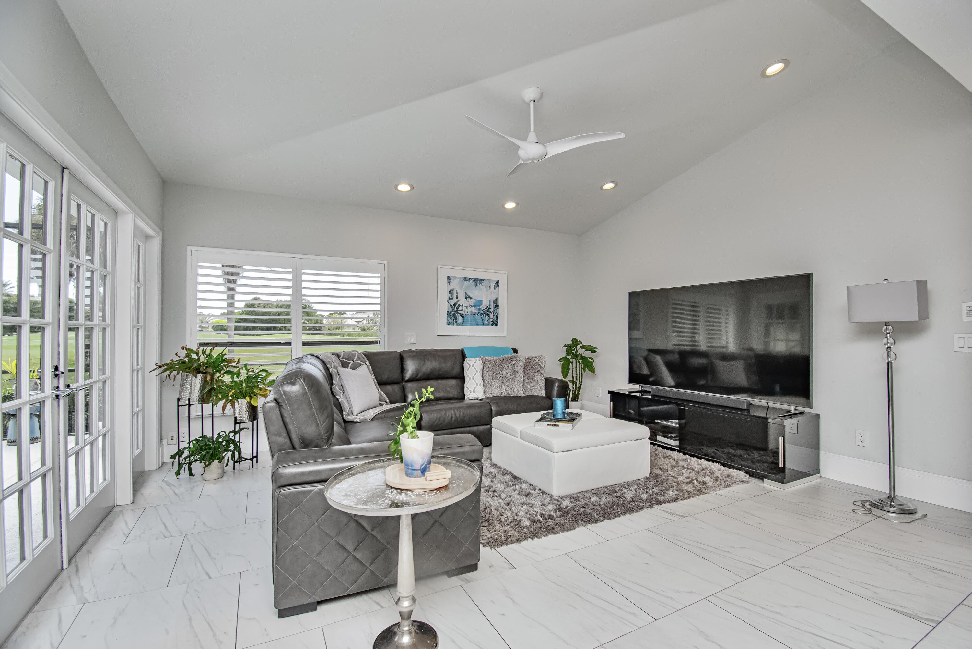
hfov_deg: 100.4
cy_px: 324
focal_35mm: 15
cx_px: 486
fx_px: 405
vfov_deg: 77.3
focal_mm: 10
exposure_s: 1/125
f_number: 5.6
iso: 450
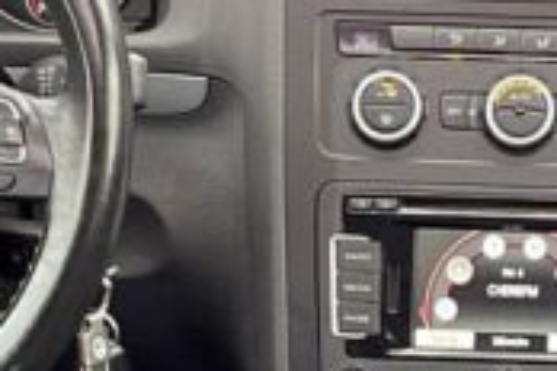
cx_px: 458
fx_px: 1918
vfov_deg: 10.6
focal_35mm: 124
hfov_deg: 16.4
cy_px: 576
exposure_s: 1/50
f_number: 1.6
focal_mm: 4.2
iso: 200
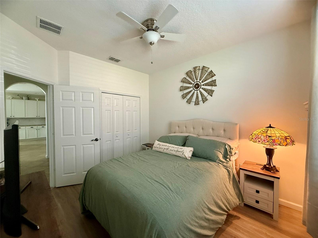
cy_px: 119
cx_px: 159
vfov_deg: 85.7
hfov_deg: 102.1
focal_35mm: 14
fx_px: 129
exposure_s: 1/60
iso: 400
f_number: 2.2
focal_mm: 2.22
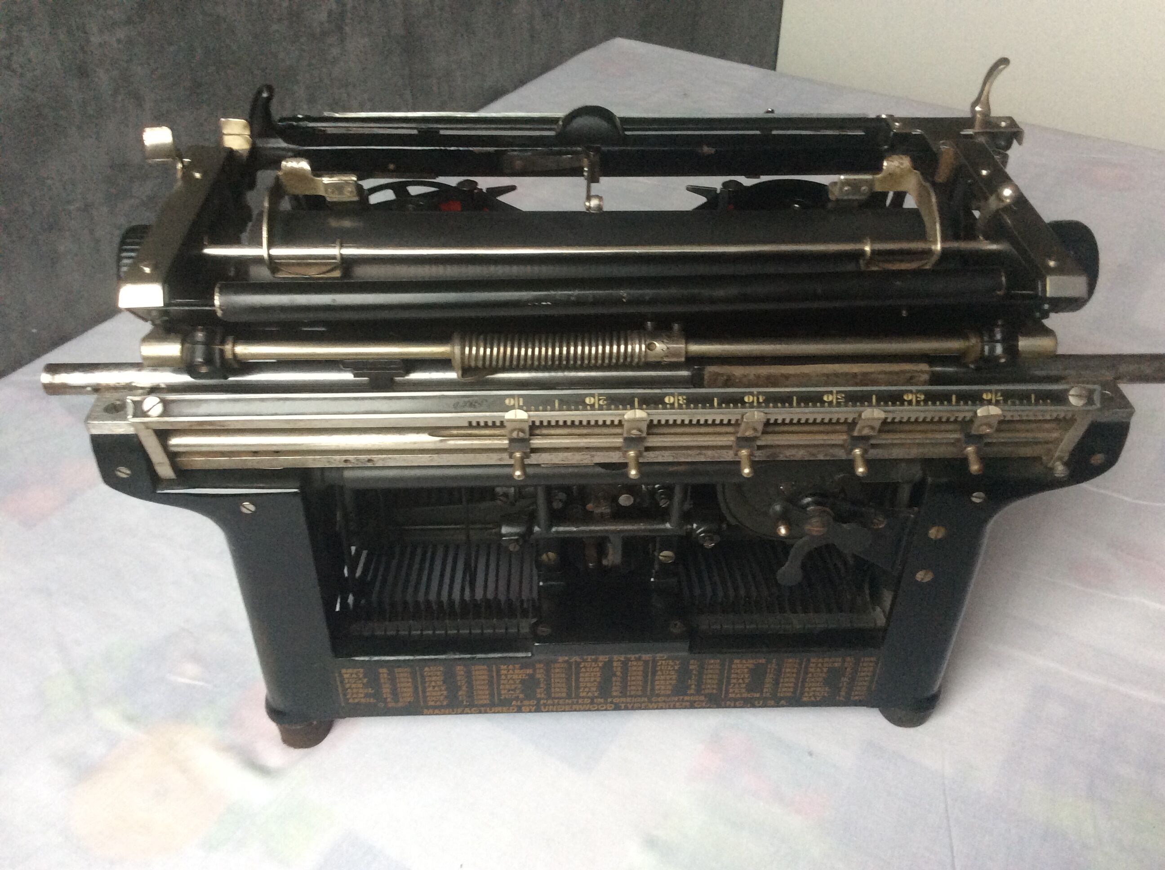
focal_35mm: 32
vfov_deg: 44.1
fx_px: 1075
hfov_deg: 56.9
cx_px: 582
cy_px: 435
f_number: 2.4
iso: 100
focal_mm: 3.3
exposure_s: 1/25
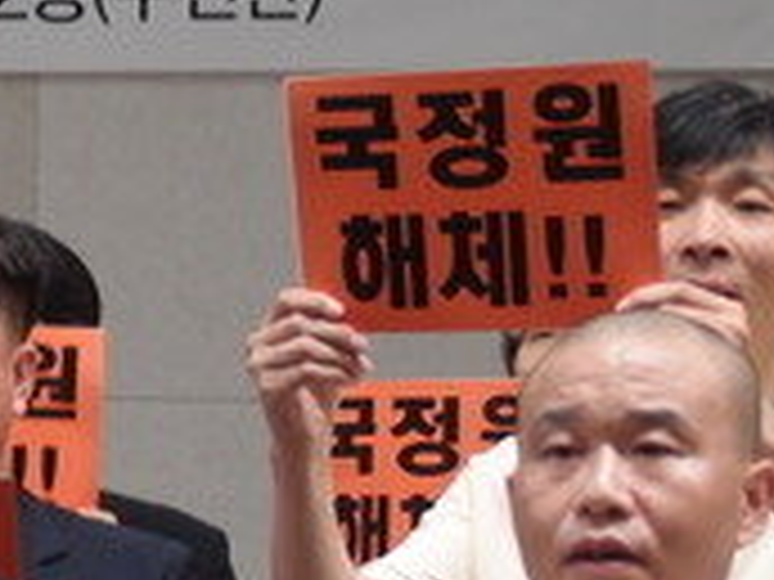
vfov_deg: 7.6
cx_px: -378
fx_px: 4360
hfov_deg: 9.8
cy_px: 351
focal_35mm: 195
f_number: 2.1
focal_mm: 12.88
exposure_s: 1/100
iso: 200
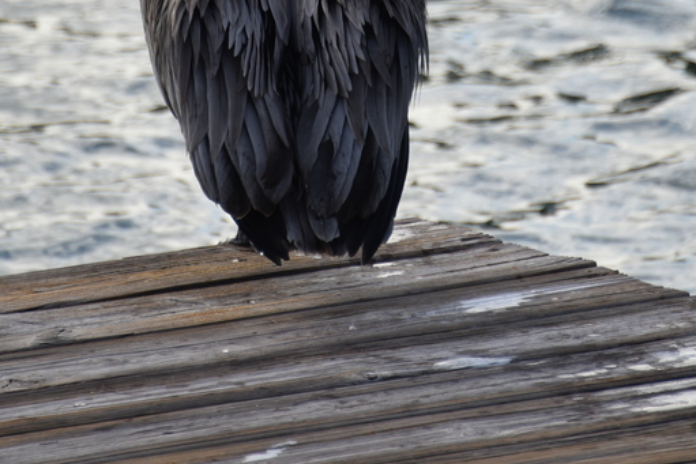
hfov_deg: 2.7
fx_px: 14542
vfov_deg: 1.8
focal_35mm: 752
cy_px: -93
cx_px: 354
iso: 160
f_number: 5.6
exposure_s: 1/640
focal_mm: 300
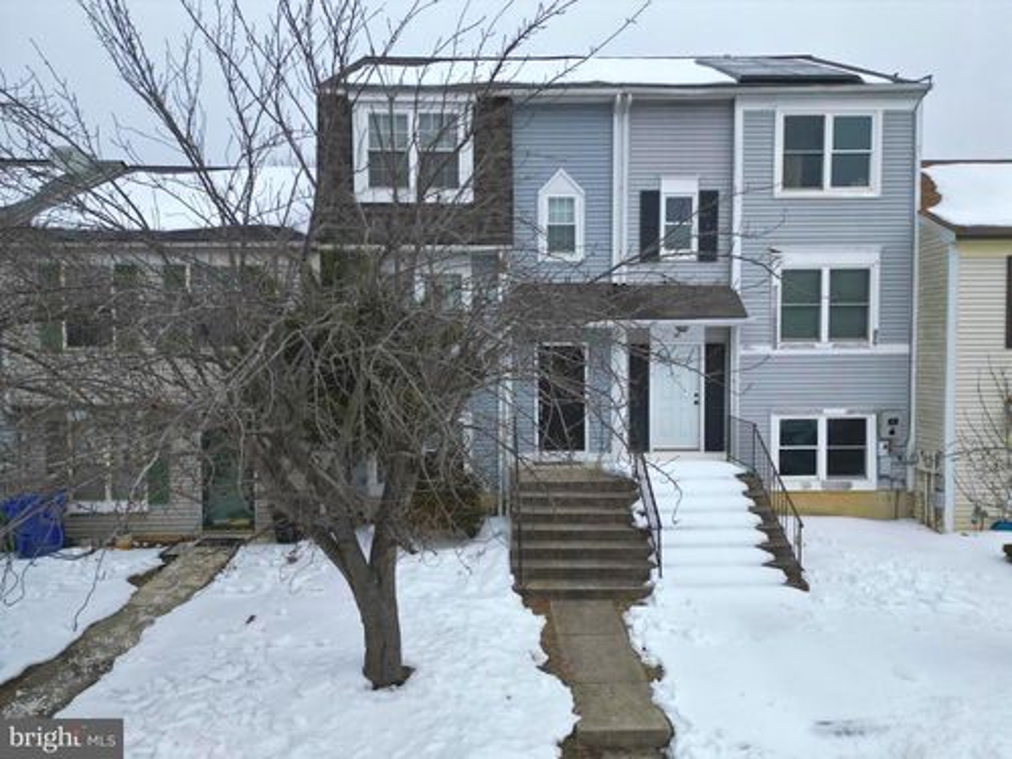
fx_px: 702
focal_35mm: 24
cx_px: 506
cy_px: 380
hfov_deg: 71.6
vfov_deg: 56.8
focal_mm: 6.72
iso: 120
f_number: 1.7
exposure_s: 1/2000
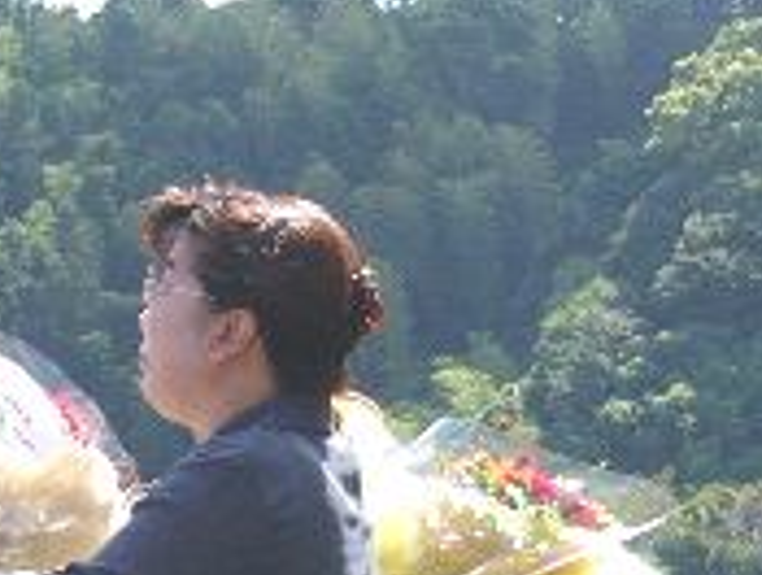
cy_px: 540
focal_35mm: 321
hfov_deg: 6.1
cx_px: -209
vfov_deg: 4.6
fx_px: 7081
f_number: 5.2
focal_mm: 14.7
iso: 50
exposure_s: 1/400
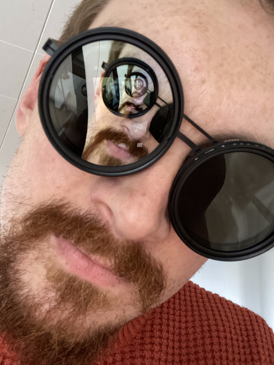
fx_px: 317
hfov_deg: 46.8
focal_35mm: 30
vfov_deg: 60.0
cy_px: 182
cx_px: 137
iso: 640
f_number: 2.2
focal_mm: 2.71
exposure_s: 1/15
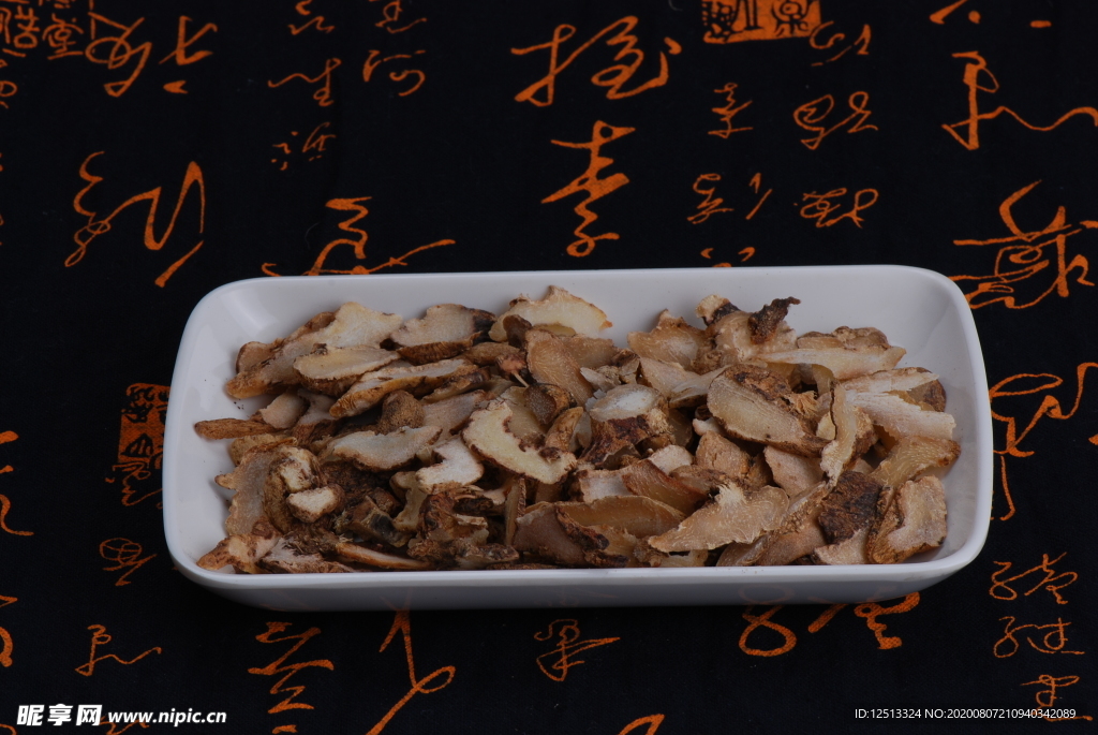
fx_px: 4808
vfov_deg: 8.7
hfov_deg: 13.0
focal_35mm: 158
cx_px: 549
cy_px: 368
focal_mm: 105
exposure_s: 1/80
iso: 100
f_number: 20
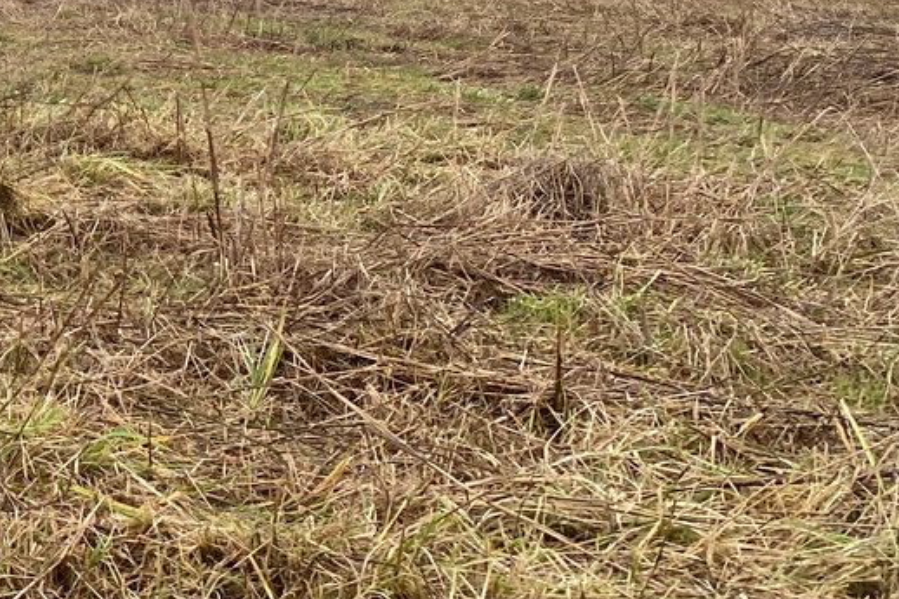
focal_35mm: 79
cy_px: -218
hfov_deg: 23.3
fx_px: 1972
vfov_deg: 16.2
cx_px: -199
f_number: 1.8
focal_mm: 4.25
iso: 32
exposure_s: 1/1779
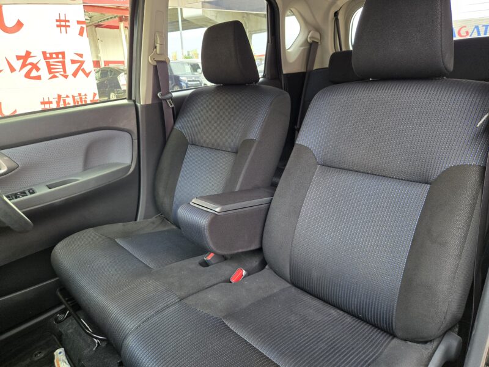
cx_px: 244
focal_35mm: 23
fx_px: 325
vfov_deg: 58.9
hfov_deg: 73.9
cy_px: 184
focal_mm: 5.4
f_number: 1.8
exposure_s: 1/100
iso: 320
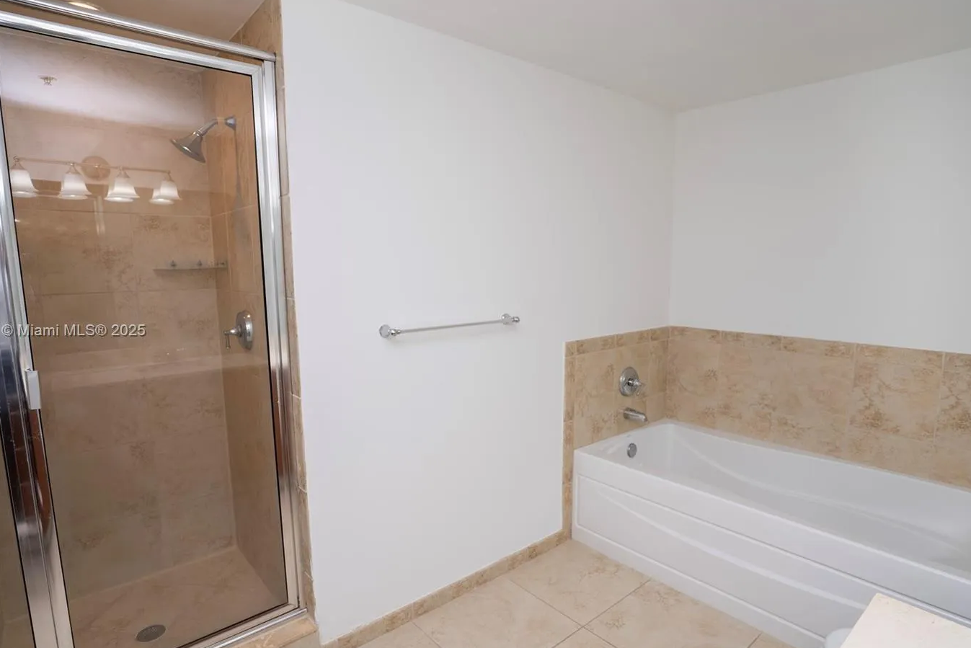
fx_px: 513
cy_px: 332
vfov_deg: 64.6
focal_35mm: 19
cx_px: 492
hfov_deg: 86.9
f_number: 4
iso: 125
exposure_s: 1/50
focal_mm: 16
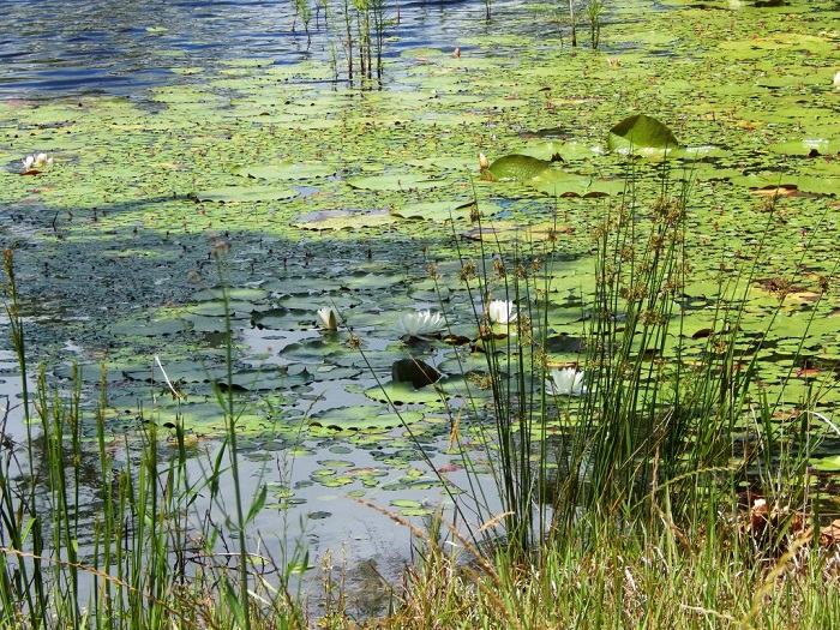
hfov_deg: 10.7
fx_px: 4465
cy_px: 315
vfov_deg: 8.1
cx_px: 420
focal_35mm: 184
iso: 125
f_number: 5.3
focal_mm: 32.8
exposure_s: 1/400
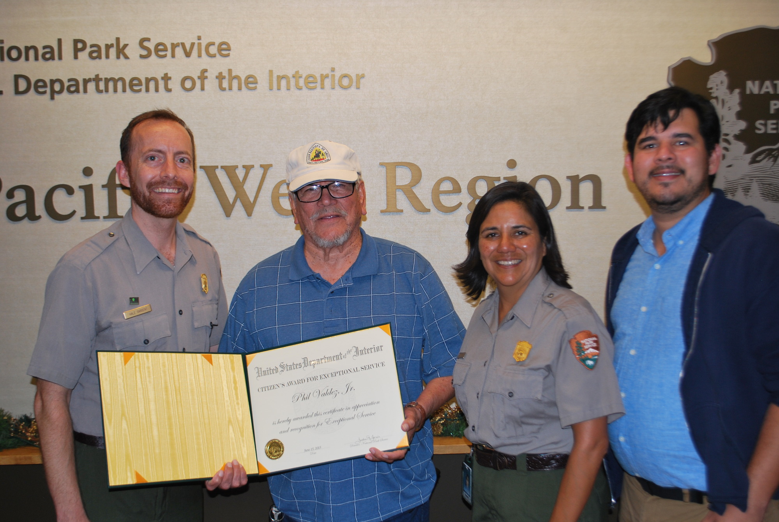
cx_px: 390
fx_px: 910
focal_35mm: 42
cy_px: 261
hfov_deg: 46.3
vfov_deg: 32.0
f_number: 4.5
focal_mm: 28
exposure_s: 1/60
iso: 200
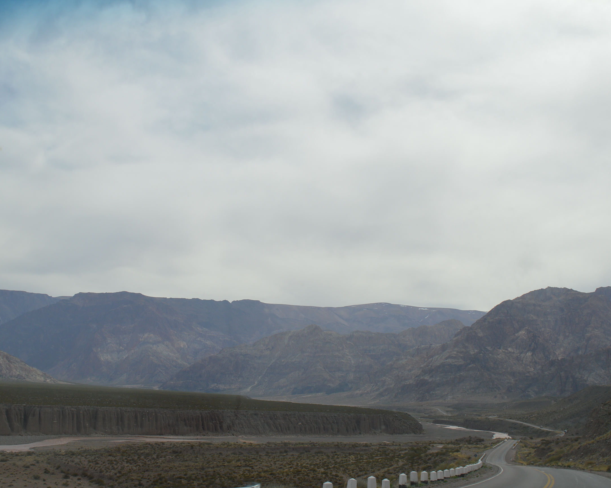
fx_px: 850
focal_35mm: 47
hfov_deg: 39.5
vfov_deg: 32.1
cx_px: 260
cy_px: 249
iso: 100
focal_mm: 24
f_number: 9
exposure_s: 1/320
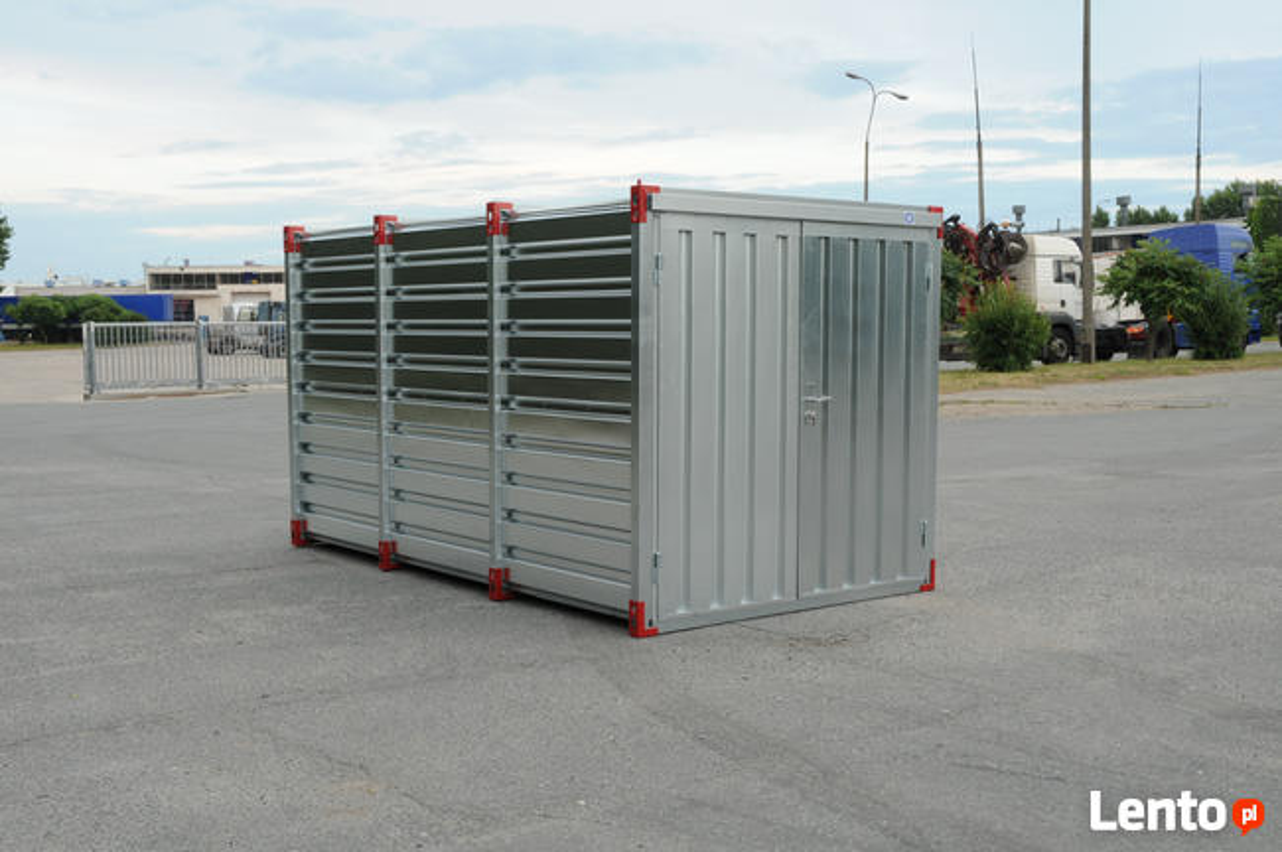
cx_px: 641
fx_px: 1547
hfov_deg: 45.0
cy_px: 426
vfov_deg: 30.8
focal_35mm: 44
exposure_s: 1/6
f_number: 16
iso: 200
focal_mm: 29
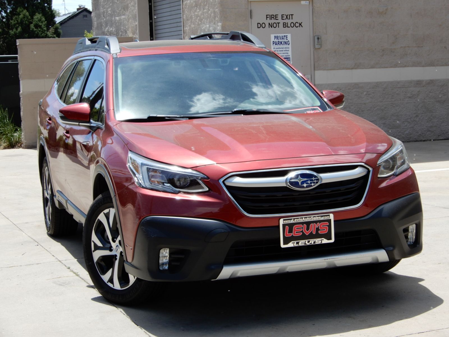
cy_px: 168
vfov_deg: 19.1
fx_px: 999
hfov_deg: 25.3
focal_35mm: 77
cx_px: 224
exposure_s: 1/400
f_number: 4.5
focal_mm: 13.7
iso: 80
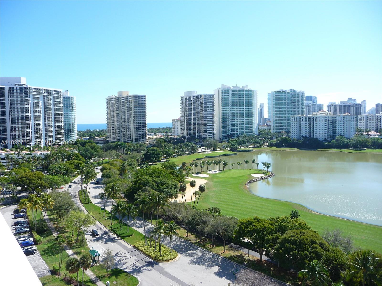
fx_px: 309
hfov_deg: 63.4
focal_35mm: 28
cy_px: 143
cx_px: 191
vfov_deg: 49.7
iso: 100
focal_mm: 4.7
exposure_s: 1/640
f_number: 3.3
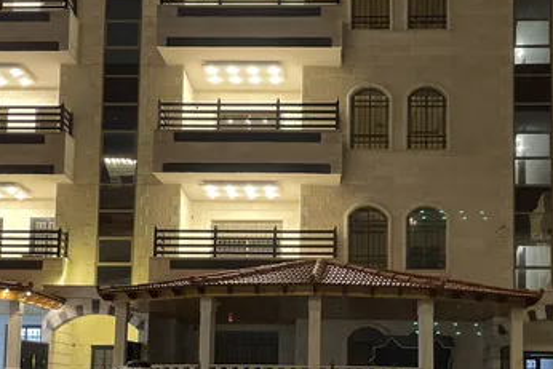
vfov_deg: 27.0
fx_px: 768
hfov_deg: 39.4
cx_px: 342
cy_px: 158
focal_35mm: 50
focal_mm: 4.2
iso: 320
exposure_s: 1/33
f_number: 1.6
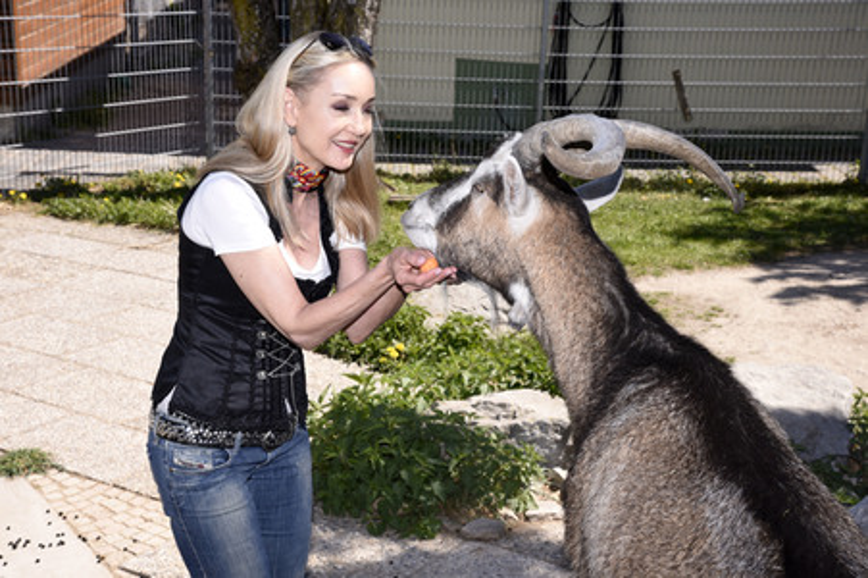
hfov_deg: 34.5
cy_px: 289
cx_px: 434
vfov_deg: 23.3
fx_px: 1397
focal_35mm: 58
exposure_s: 1/160
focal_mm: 58
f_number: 10
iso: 200
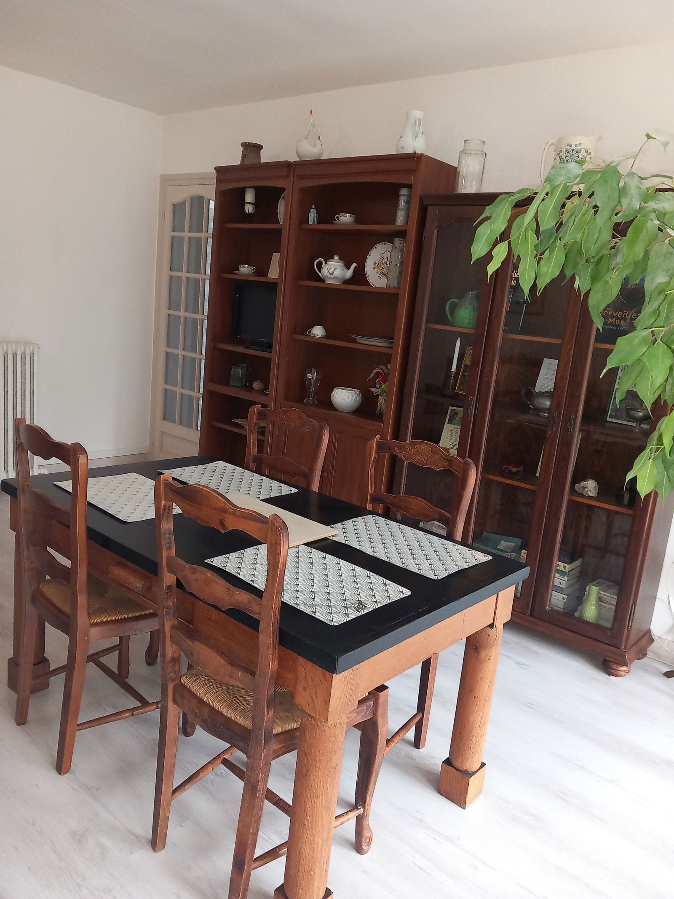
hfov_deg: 51.4
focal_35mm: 27
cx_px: 337
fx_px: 701
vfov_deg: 65.3
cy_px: 450
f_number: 1.8
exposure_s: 1/25
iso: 320
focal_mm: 4
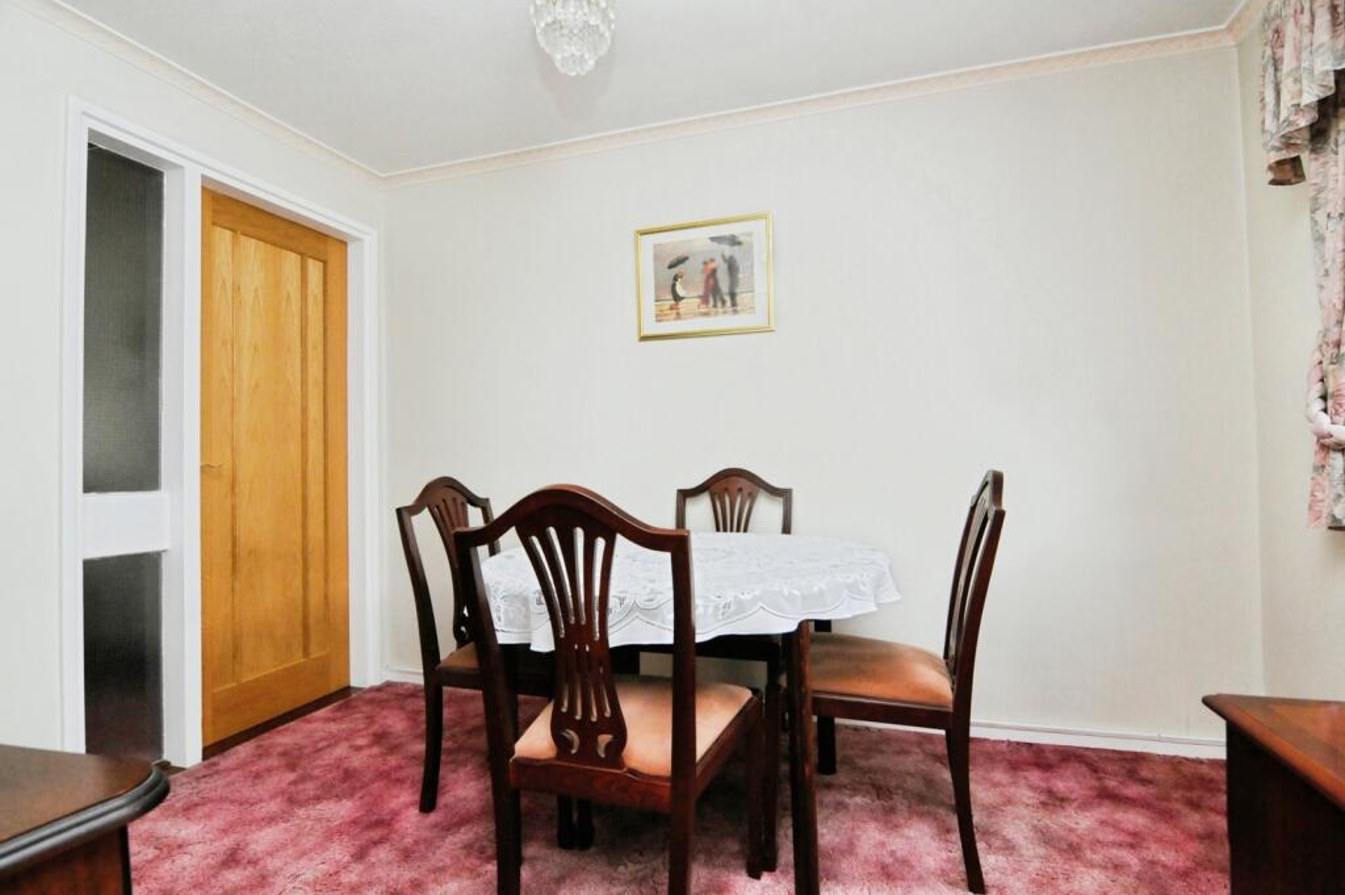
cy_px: 448
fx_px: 616
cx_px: 672
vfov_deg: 72.0
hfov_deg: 95.0
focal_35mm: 16
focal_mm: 11
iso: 1000
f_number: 5.6
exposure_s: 1/60
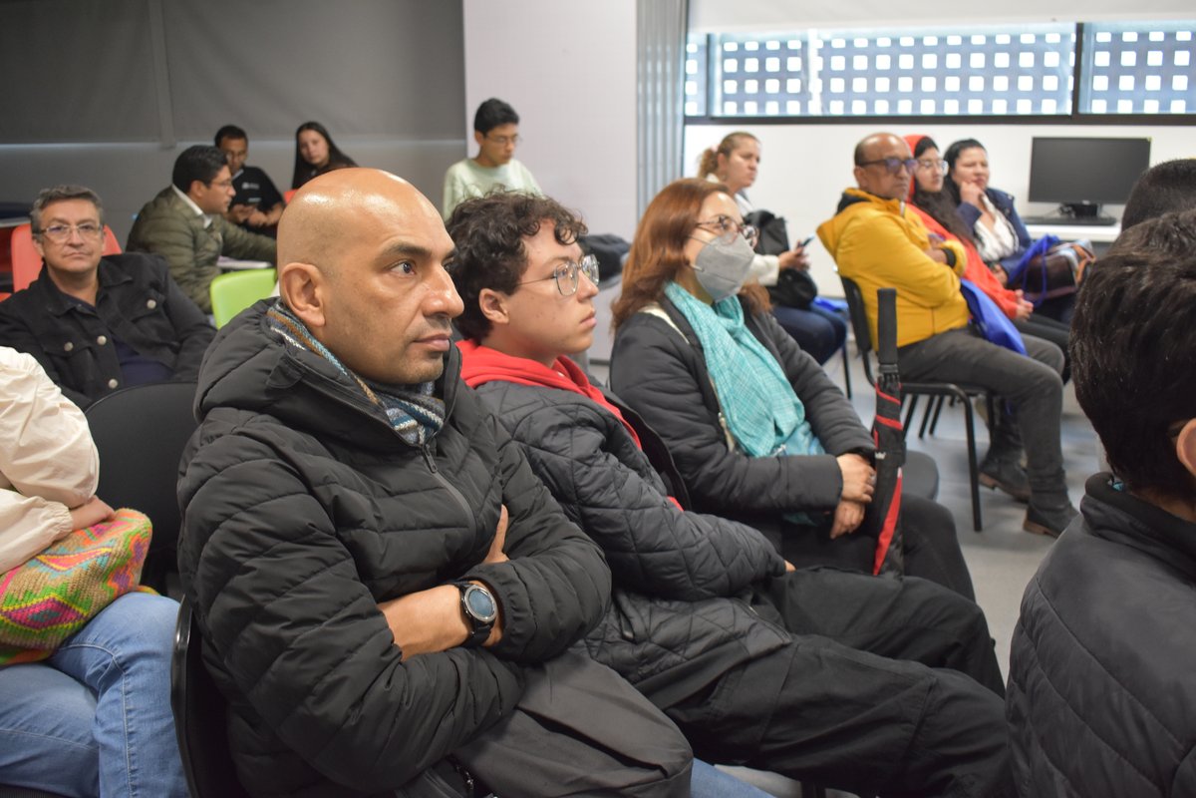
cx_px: 598
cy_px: 399
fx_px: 1196
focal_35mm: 36
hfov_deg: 53.1
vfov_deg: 36.9
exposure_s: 1/60
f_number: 4
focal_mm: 24
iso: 1400
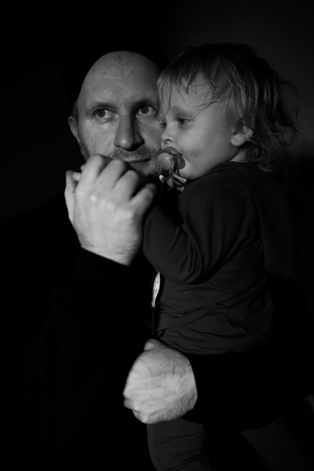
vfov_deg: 54.4
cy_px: 236
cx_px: 157
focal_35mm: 35
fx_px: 458
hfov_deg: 37.9
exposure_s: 1/160
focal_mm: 35
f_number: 2
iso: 160
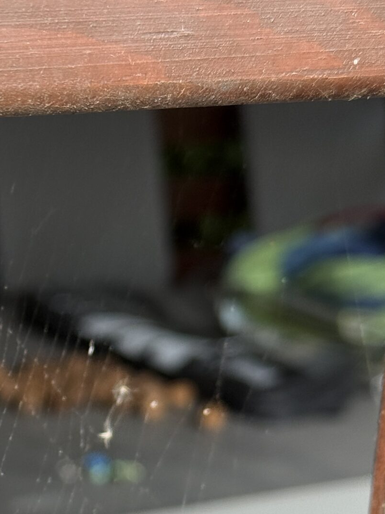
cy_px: 484
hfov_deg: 12.6
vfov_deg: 16.8
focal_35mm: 115
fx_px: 1706
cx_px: -70
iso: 64
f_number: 1.78
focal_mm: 6.76
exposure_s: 1/928
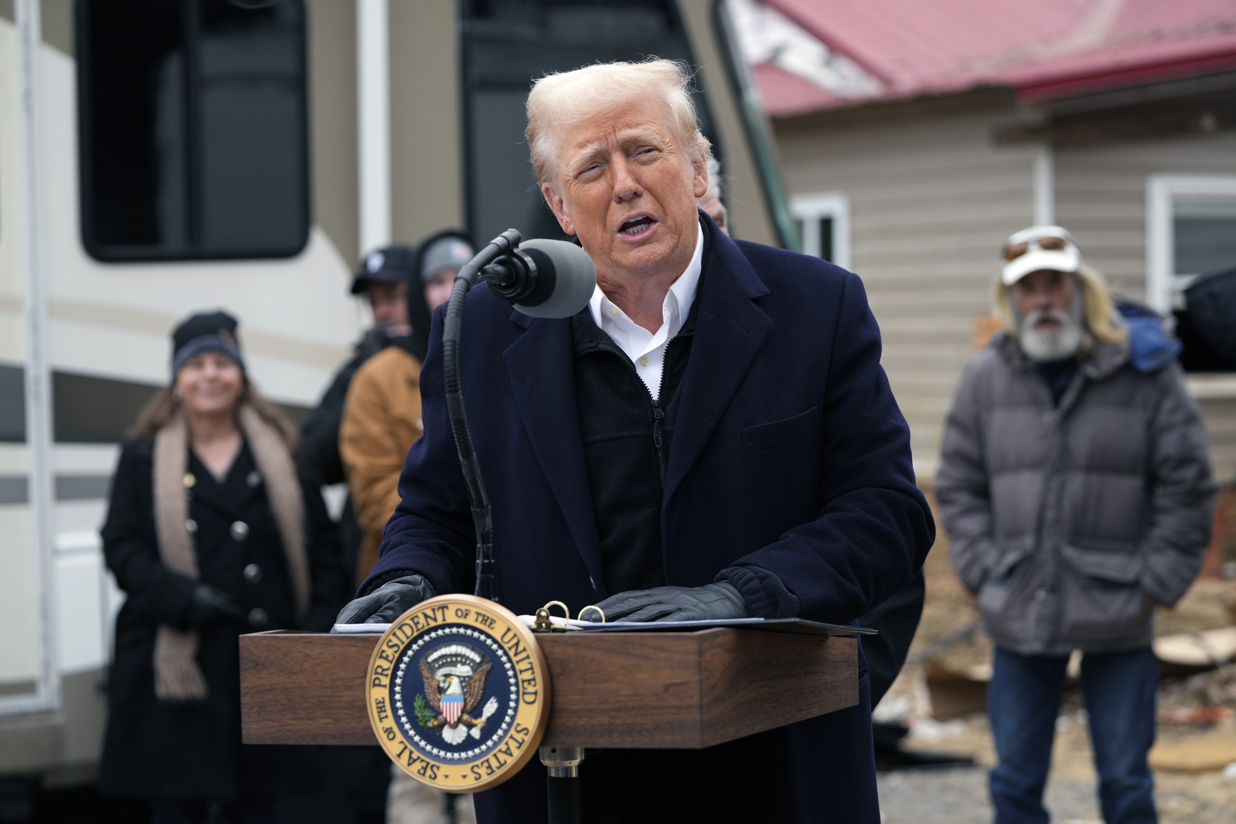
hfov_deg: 20.4
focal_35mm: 100
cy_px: 412
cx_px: 618
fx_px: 3433
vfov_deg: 13.7
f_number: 4
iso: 400
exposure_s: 1/1250
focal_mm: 100
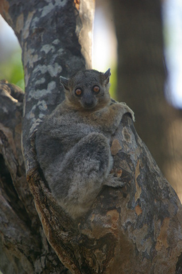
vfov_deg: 2.7
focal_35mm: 750
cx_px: 91
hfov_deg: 1.8
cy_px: 137
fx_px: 5687
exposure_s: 1/180
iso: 400
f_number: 6.7
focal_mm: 500
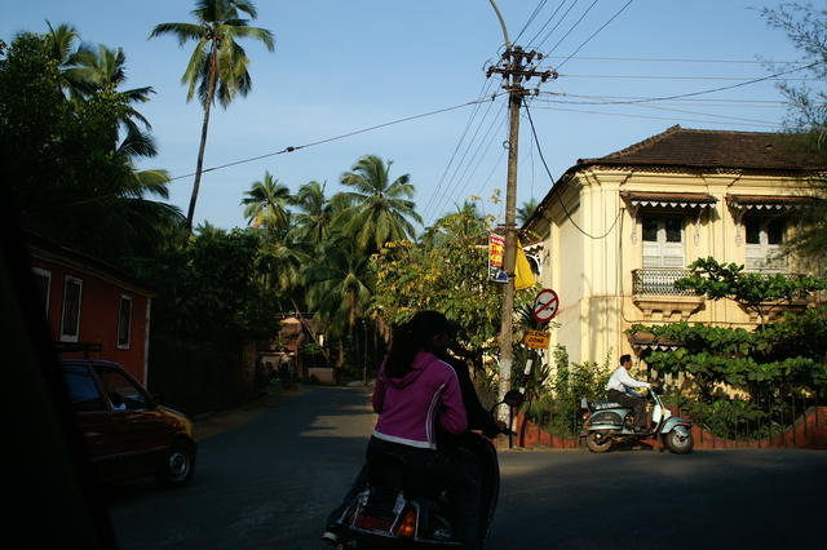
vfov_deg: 36.8
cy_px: 275
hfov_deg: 53.2
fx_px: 827
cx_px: 414
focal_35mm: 36
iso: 200
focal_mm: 24
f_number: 4.5
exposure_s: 1/1600
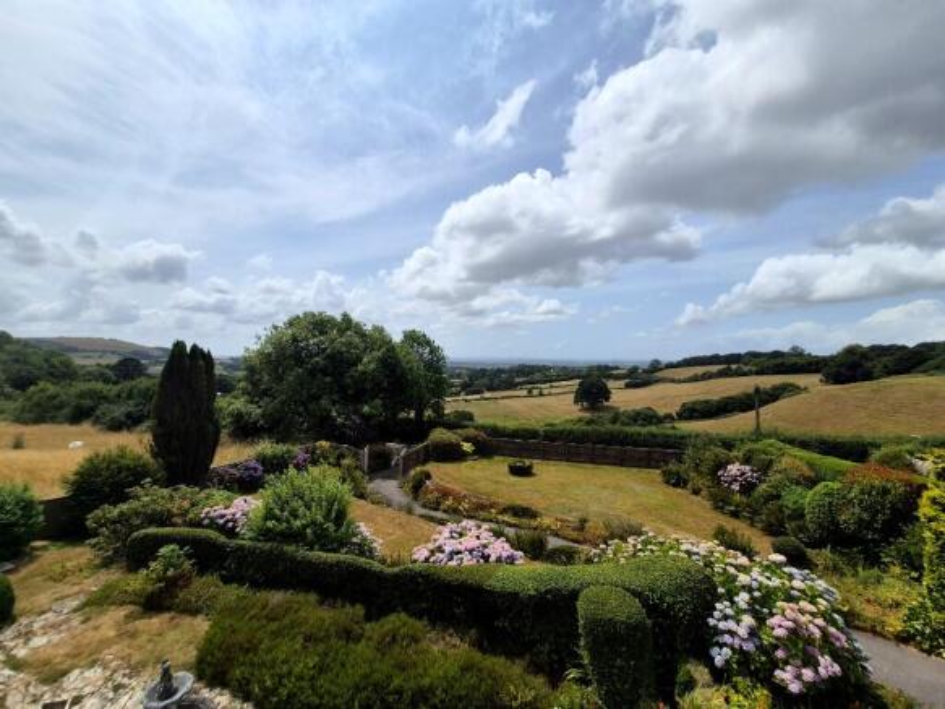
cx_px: 472
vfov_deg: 89.9
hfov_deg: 106.2
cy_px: 354
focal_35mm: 13
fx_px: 355
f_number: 2.2
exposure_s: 1/4256
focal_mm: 1.74
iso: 50
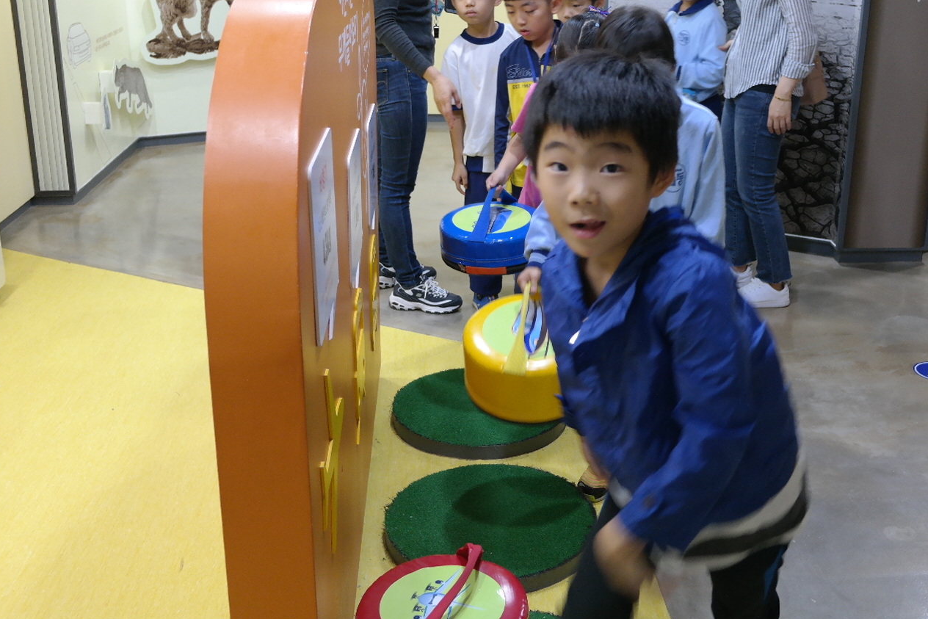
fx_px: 1057
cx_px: 565
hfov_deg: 47.1
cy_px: 234
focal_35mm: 41
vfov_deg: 32.5
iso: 800
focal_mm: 20
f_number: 3.5
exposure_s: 1/40
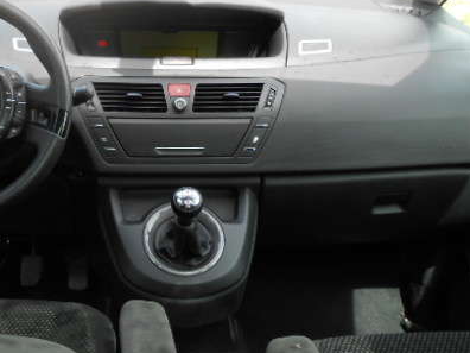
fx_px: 570
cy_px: 149
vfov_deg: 34.3
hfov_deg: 44.1
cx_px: 152
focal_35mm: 42
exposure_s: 1/100
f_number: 3.5
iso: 80
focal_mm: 4.6
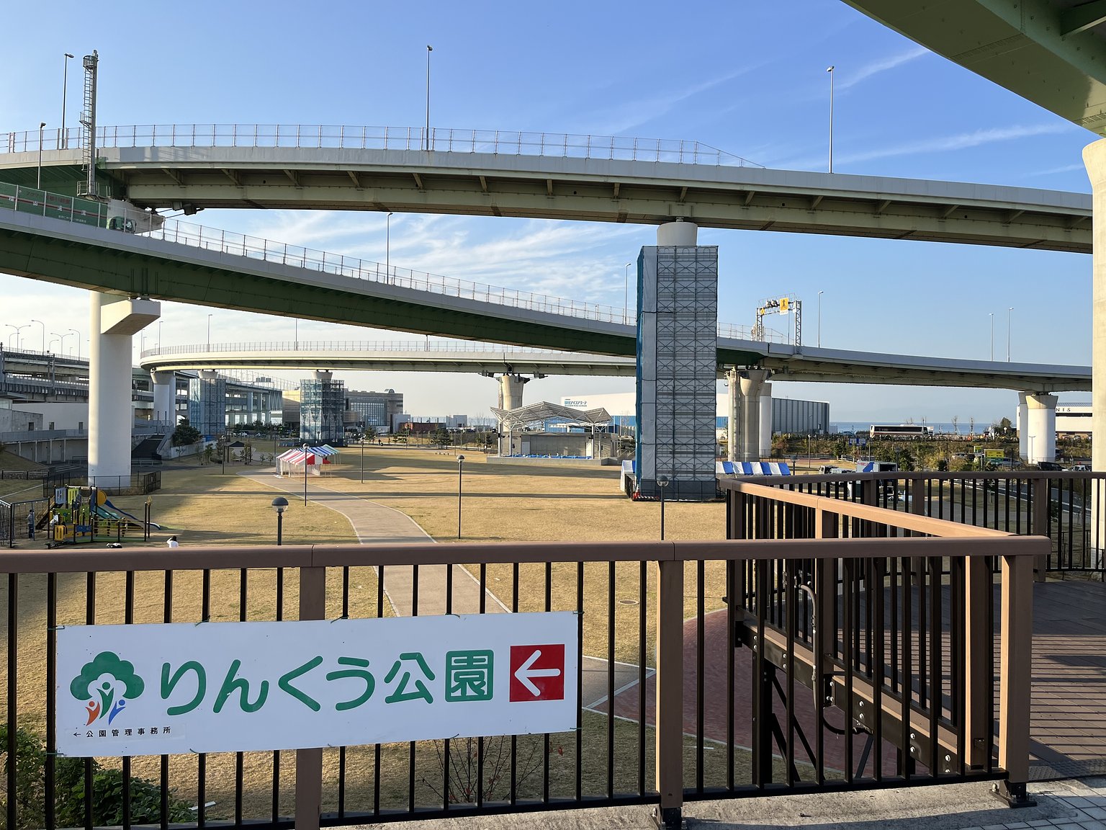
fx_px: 831
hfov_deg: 67.3
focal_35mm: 26
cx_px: 553
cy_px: 415
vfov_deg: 53.1
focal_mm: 5.1
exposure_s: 1/2222
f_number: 1.6
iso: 50
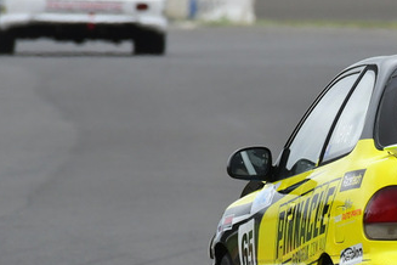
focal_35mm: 1836
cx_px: 382
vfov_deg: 0.7
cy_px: 136
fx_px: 20245
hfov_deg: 1.1
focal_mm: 500
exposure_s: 1/640
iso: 640
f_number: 10
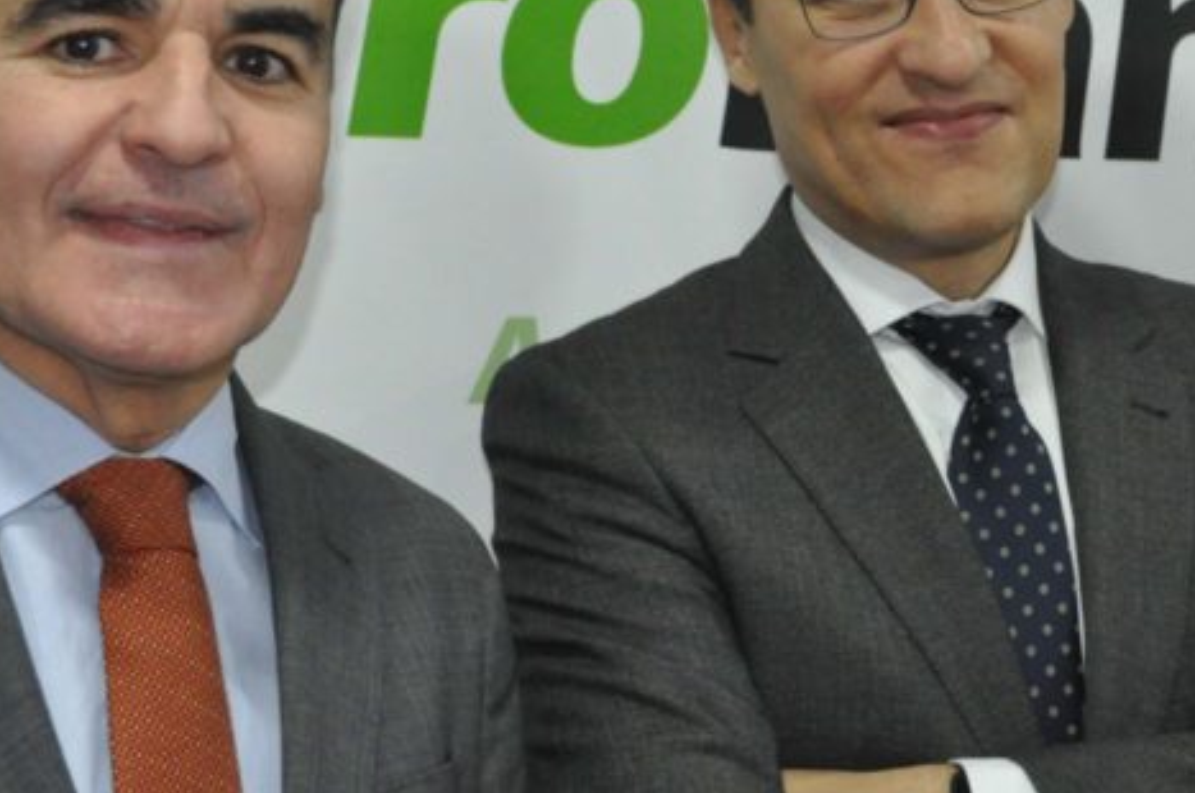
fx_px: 3050
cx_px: 796
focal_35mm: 92
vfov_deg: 14.8
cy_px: 233
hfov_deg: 22.1
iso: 1600
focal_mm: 28
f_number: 5
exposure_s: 1/80
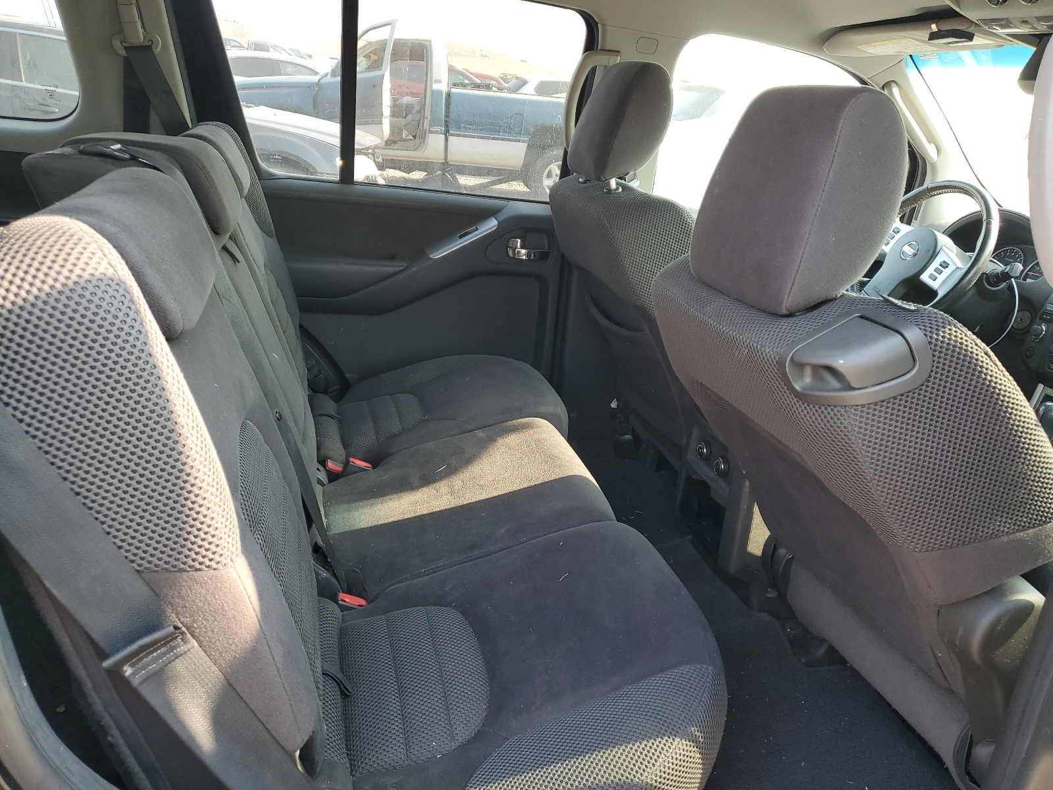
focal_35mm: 26
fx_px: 791
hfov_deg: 67.3
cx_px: 526
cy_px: 395
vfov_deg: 53.1
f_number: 1.5
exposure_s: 1/143
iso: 50
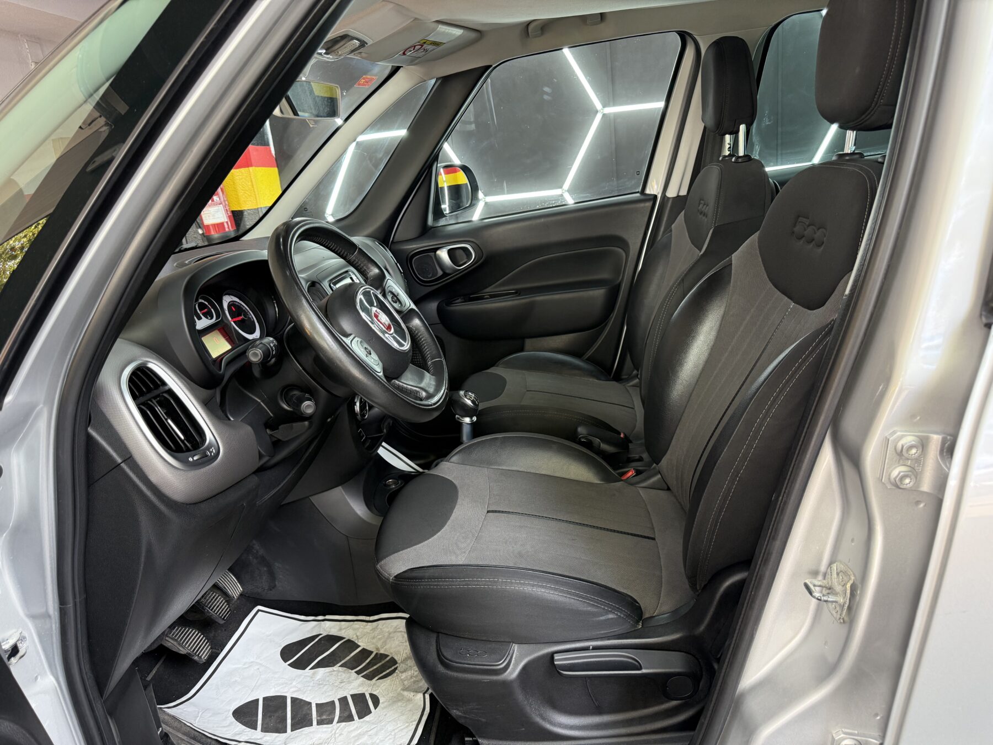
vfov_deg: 56.8
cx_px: 496
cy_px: 372
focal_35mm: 24
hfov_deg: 71.6
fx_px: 688
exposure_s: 1/70
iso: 200
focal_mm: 6.76
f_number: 1.78
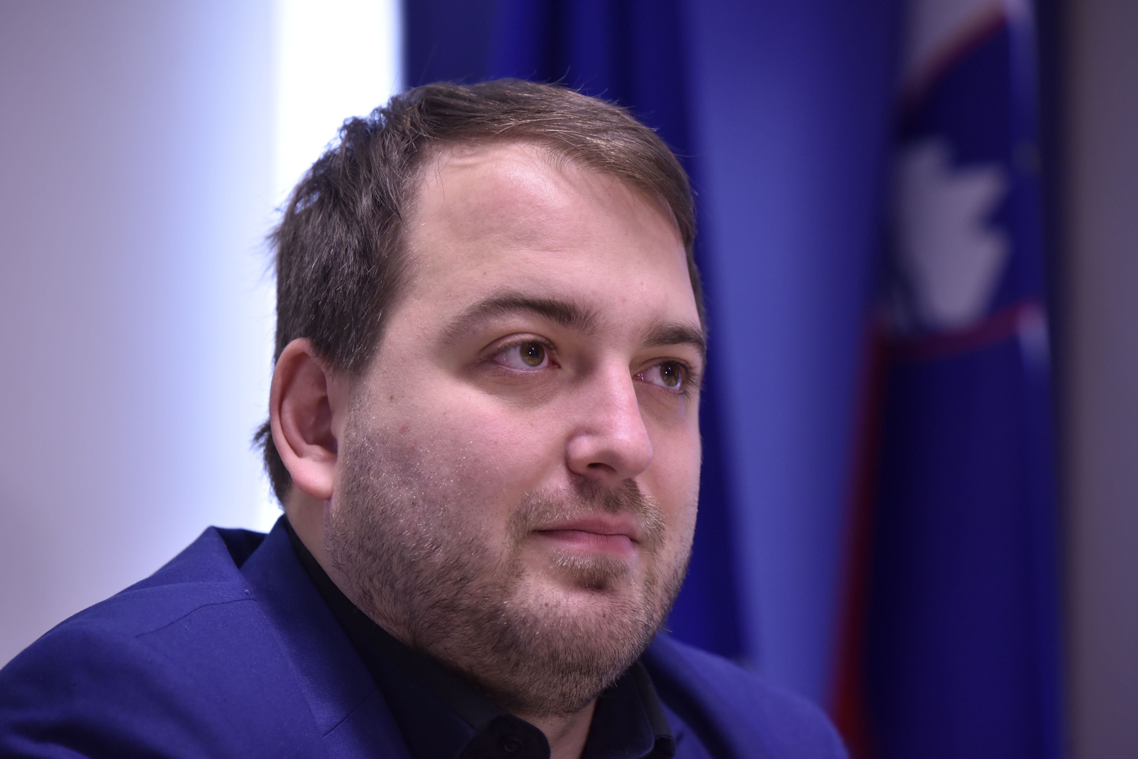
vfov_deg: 6.9
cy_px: 380
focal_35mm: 200
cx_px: 569
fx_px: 6322
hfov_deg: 10.3
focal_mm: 200
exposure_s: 1/125
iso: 1250
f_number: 4.5
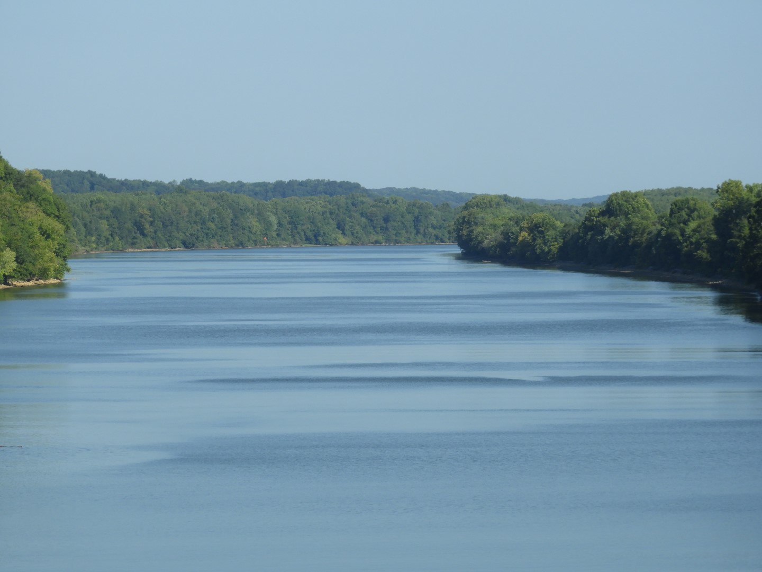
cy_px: 286
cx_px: 381
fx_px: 4403
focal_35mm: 200
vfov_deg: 7.4
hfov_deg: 9.9
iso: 100
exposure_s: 1/500
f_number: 5.3
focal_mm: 35.8
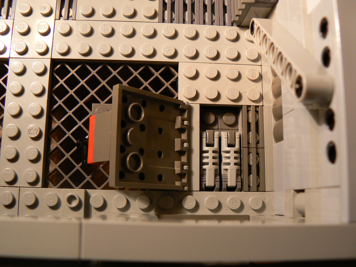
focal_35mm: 36
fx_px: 370
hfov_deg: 51.4
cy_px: 134
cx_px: 178
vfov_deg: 39.7
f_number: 2.8
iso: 100
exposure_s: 1/25
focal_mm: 6
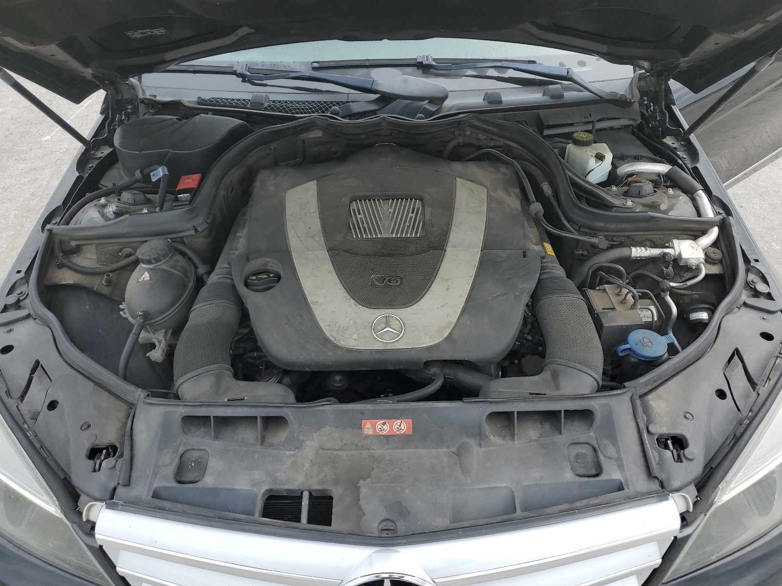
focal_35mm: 26
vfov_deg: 53.1
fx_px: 587
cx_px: 391
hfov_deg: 67.3
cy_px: 293
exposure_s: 1/1250
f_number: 1.5
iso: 50
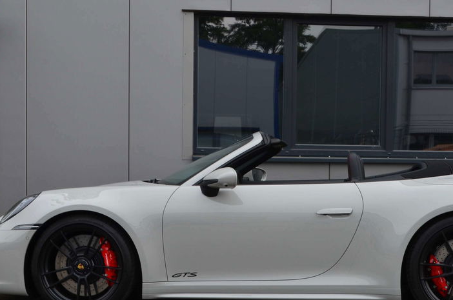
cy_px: 198
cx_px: 294
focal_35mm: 70
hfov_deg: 28.7
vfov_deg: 19.3
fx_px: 879
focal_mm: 32
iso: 220
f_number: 10
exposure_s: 1/60
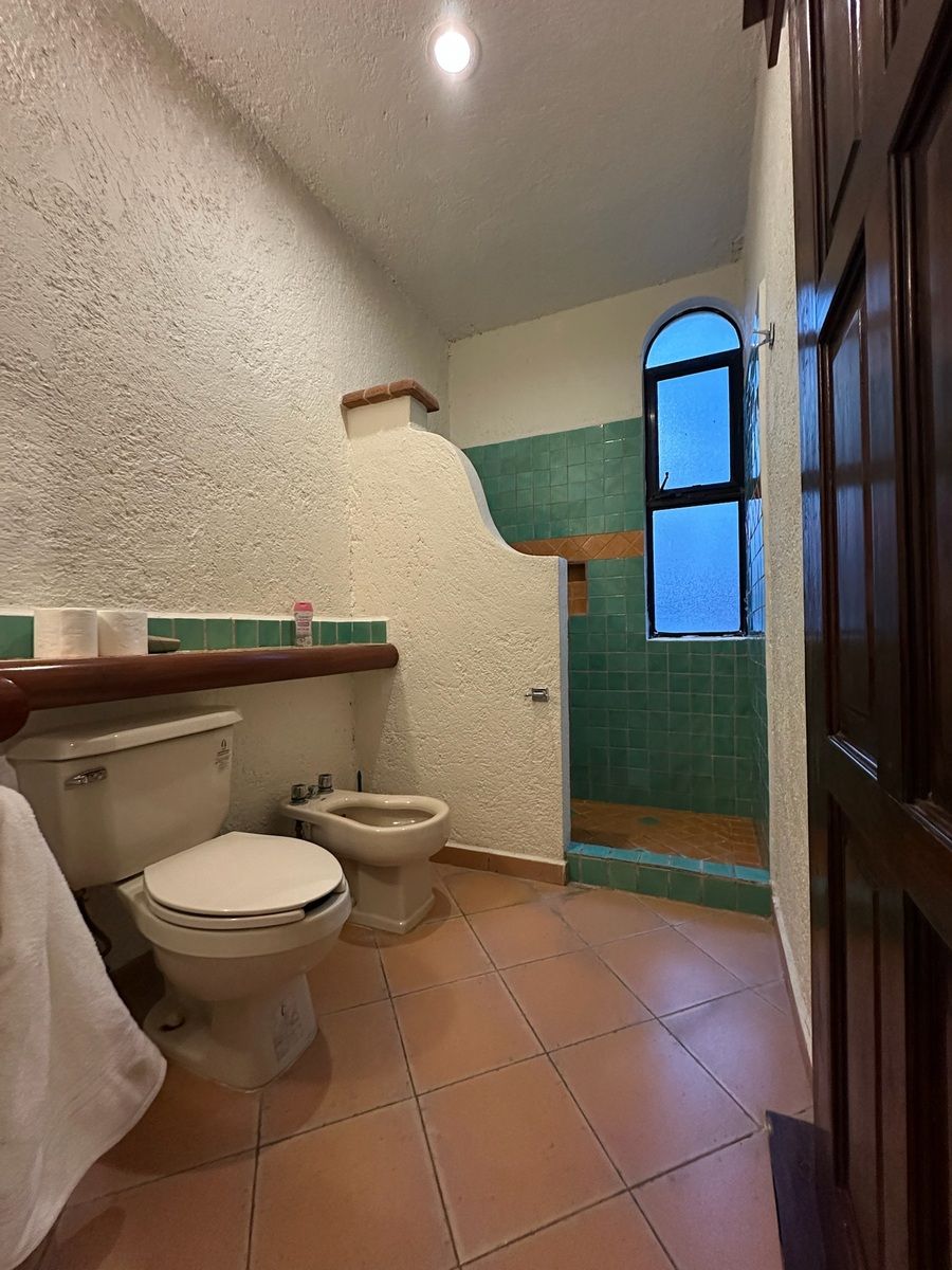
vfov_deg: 102.1
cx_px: 476
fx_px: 513
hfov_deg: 85.7
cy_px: 635
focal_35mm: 14
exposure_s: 1/60
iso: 800
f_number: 2.2
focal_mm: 2.22
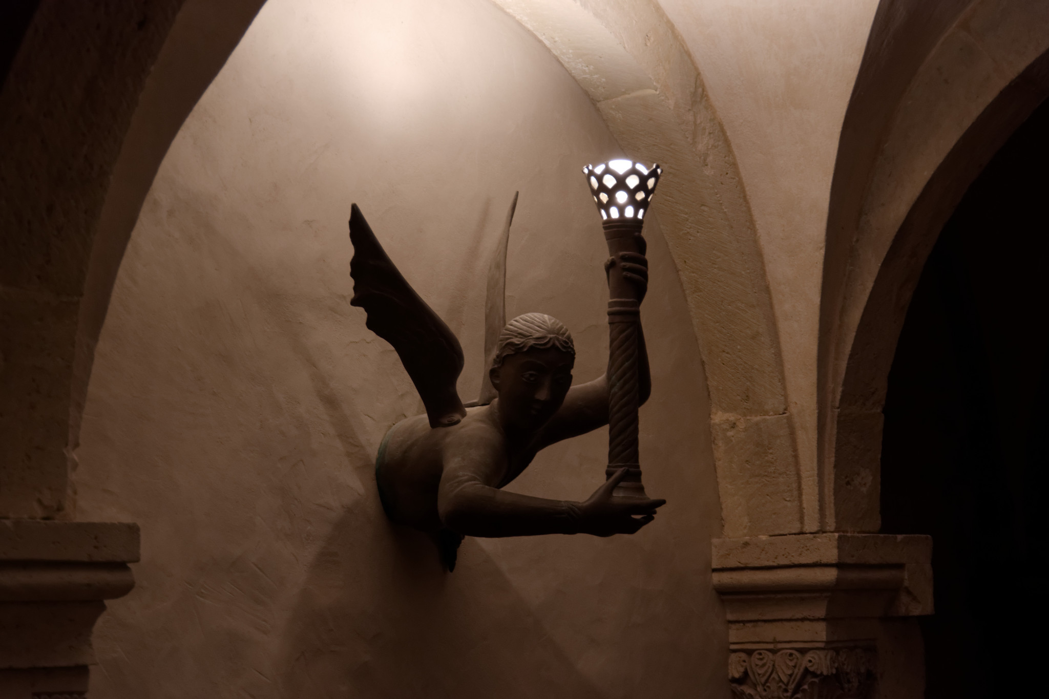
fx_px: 2622
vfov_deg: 15.2
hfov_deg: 22.6
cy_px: 350
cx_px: 524
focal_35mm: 90
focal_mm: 60
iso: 800
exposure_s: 1/5
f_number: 4.5
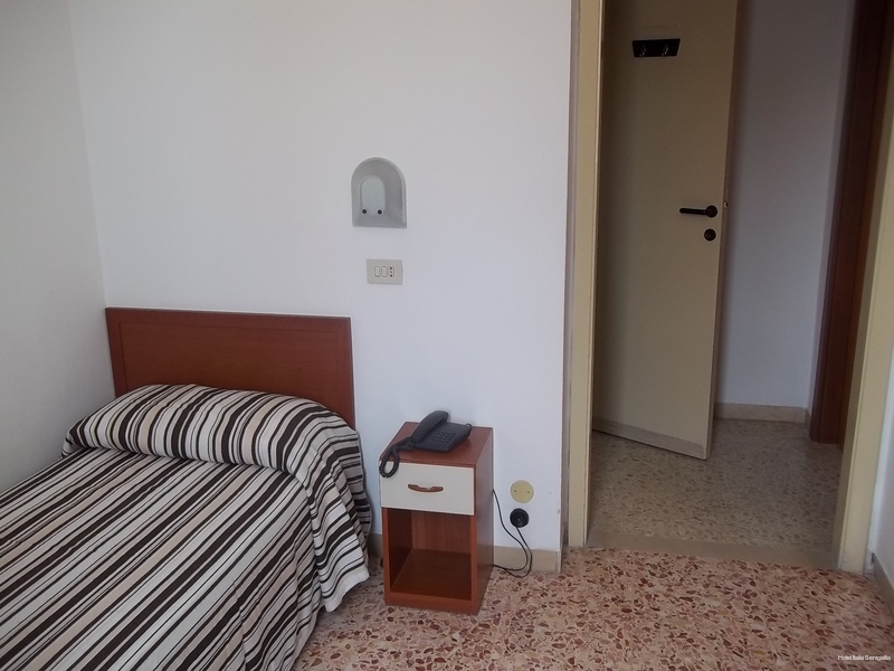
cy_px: 336
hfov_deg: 56.8
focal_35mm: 32
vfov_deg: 44.2
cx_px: 447
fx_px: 826
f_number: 2.9
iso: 80
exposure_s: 1/80
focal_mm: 5.7
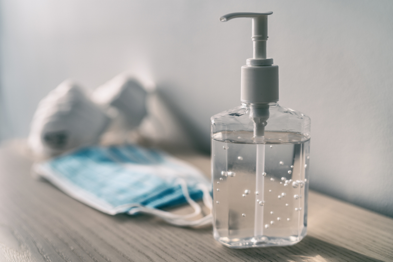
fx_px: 382
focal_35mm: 35
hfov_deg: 54.4
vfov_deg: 37.9
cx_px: 196
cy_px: 131
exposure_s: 1/640
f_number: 2.2
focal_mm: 35
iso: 100
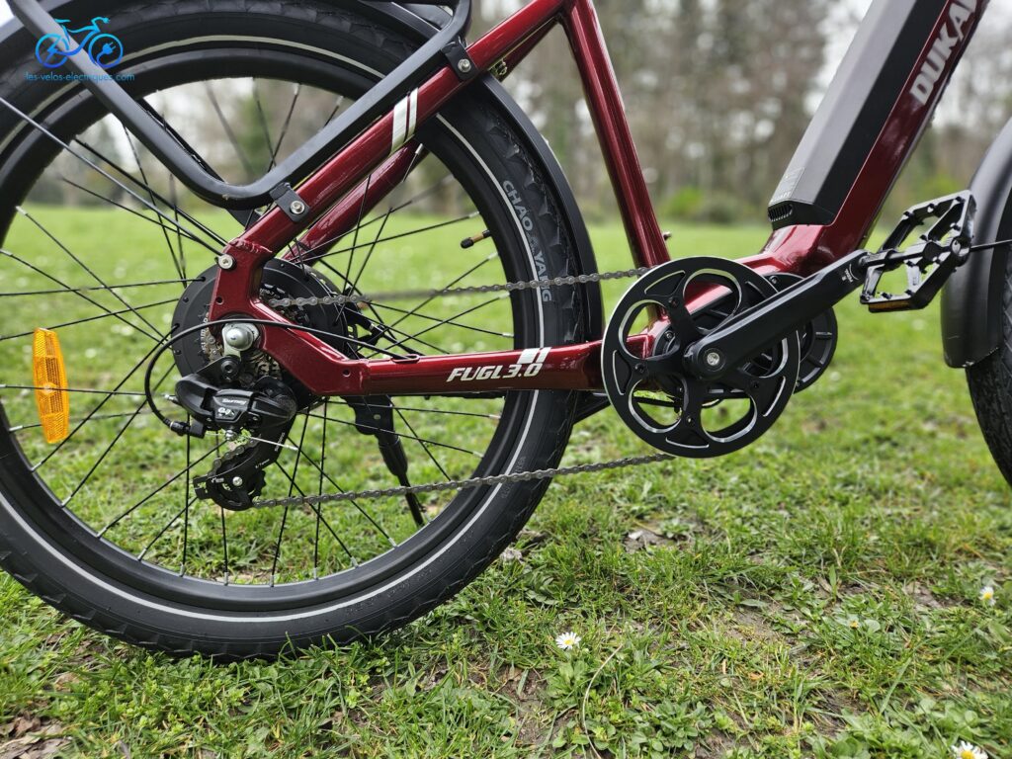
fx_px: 672
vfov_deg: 58.9
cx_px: 506
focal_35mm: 23
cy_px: 380
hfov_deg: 73.9
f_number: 1.8
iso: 50
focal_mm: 5.4
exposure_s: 1/388
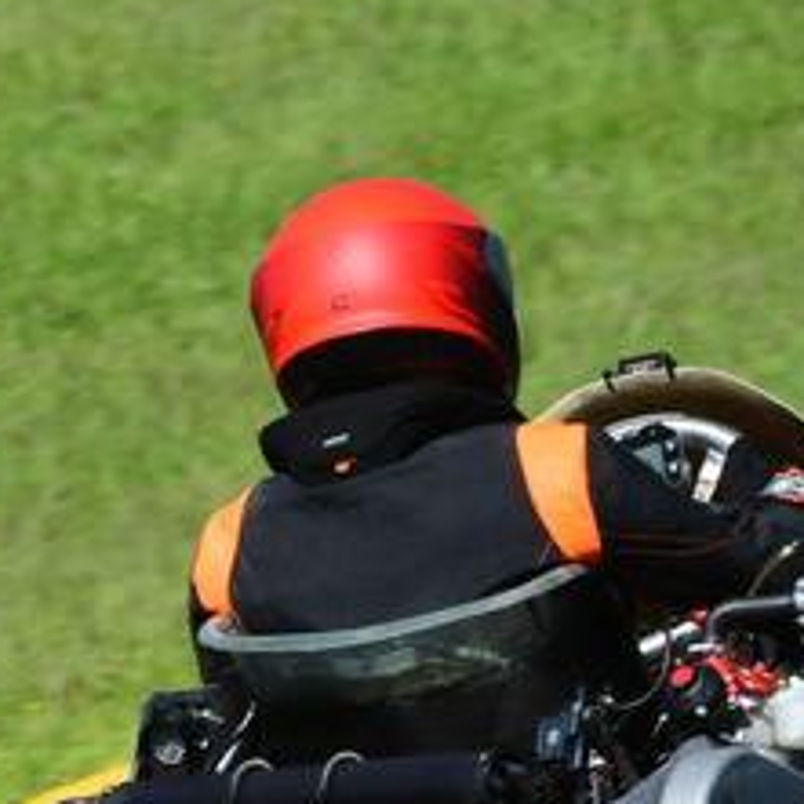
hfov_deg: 1.3
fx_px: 35107
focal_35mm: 1336
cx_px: 589
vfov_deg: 1.3
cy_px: 466
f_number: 13
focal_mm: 290
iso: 500
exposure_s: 1/640
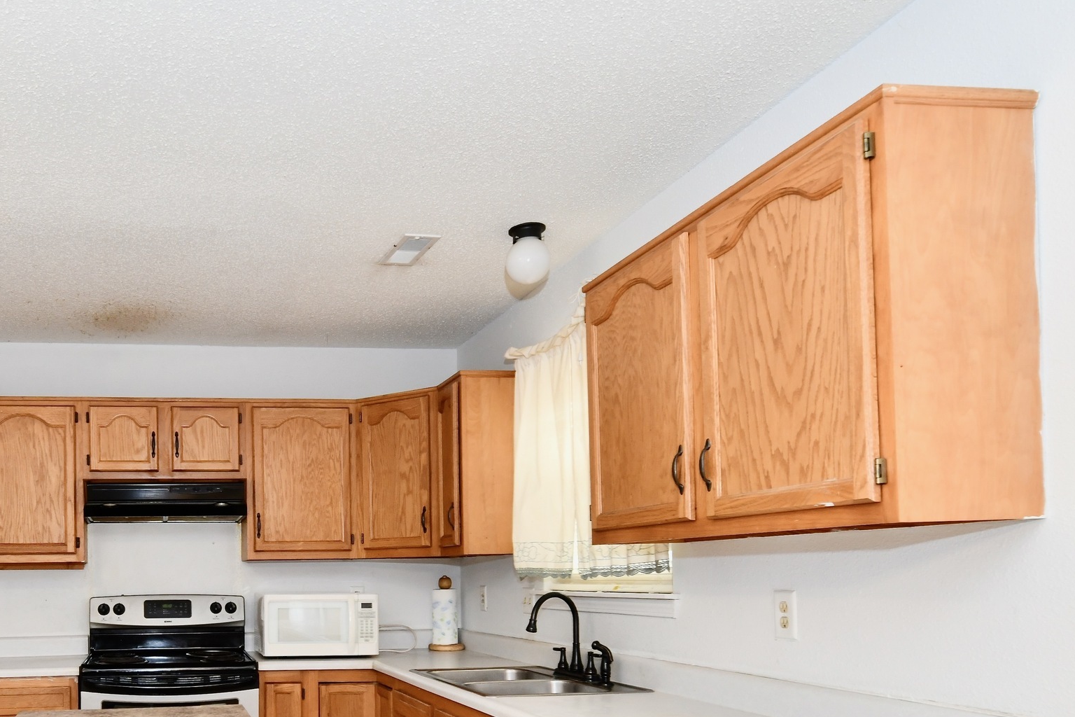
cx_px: 265
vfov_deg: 43.8
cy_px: 593
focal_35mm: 28
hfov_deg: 61.7
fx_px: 836
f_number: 6.3
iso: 640
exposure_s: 1/60
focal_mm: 14
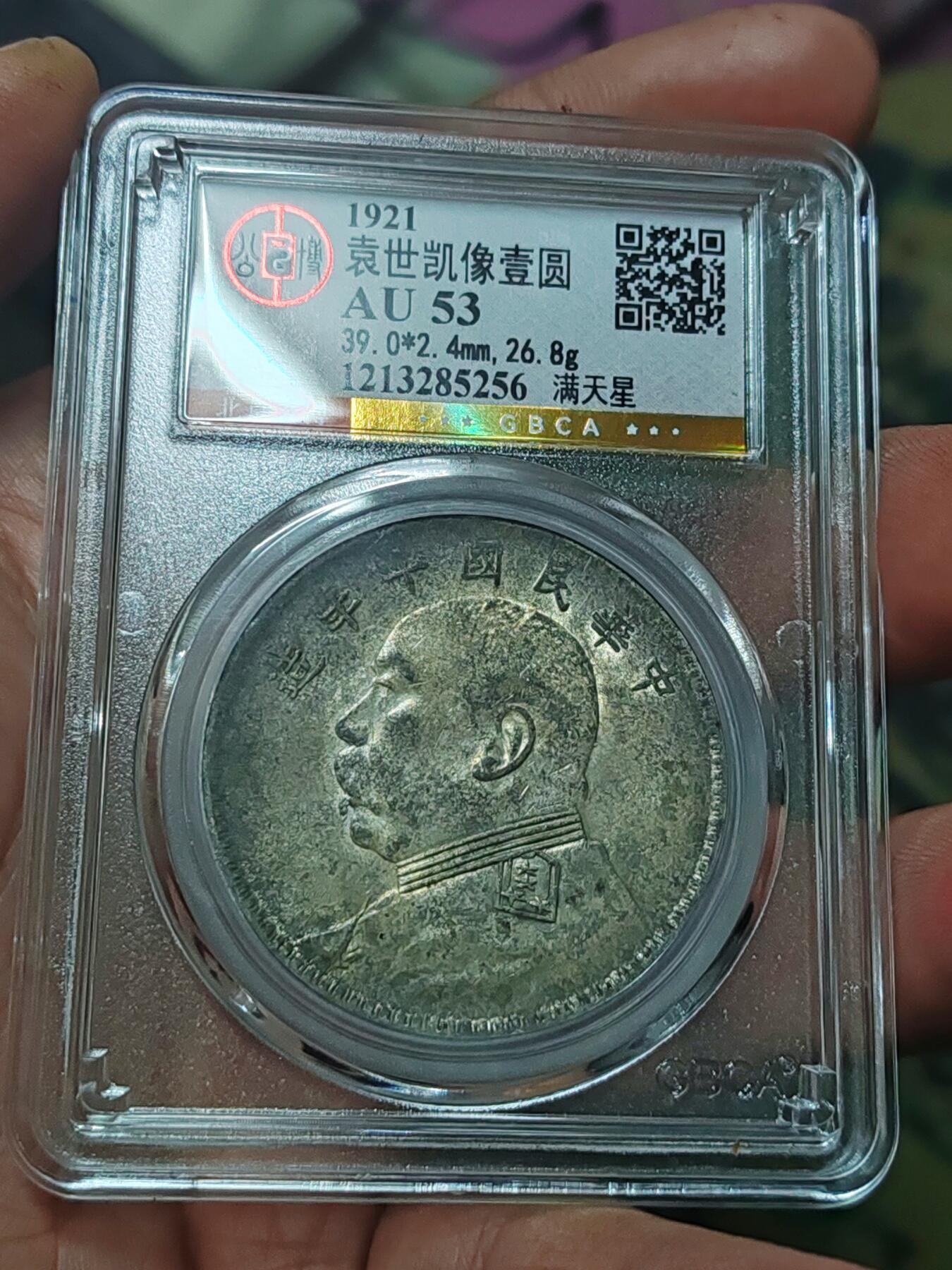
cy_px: 635
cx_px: 476
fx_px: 1980
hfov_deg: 27.0
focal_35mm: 54
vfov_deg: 35.5
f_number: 1.9
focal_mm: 6.12
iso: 800
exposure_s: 1/50
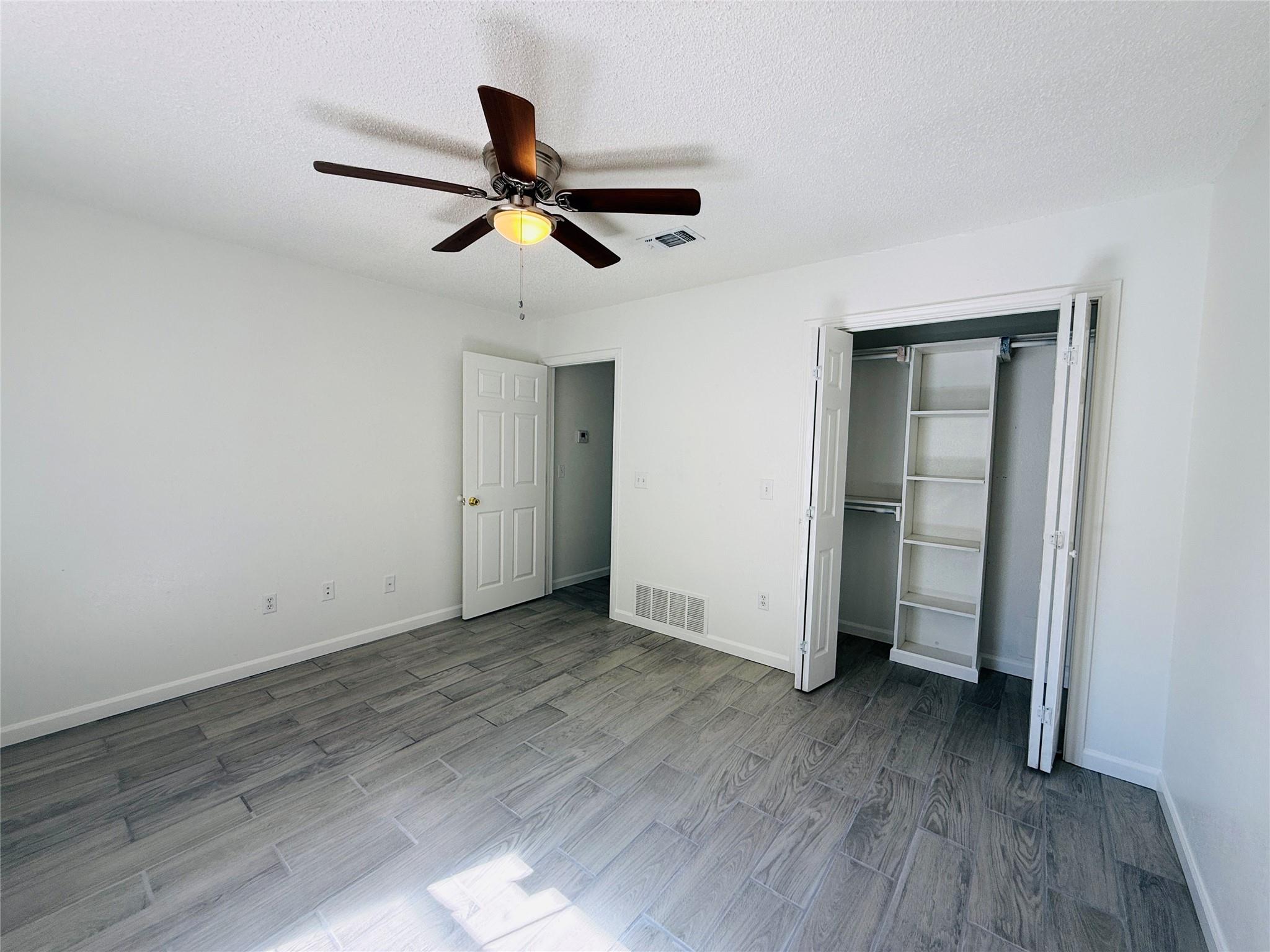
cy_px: 476
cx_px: 635
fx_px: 514
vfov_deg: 85.7
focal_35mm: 14
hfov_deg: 102.1
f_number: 2.2
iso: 50
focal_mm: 2.22
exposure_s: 1/99
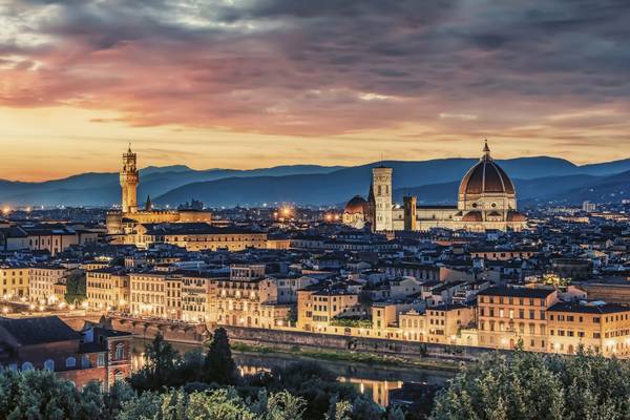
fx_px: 1137
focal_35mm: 65
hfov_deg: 31.0
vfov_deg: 20.9
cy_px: 210
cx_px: 315
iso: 64
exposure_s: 10
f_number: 8
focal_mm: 65
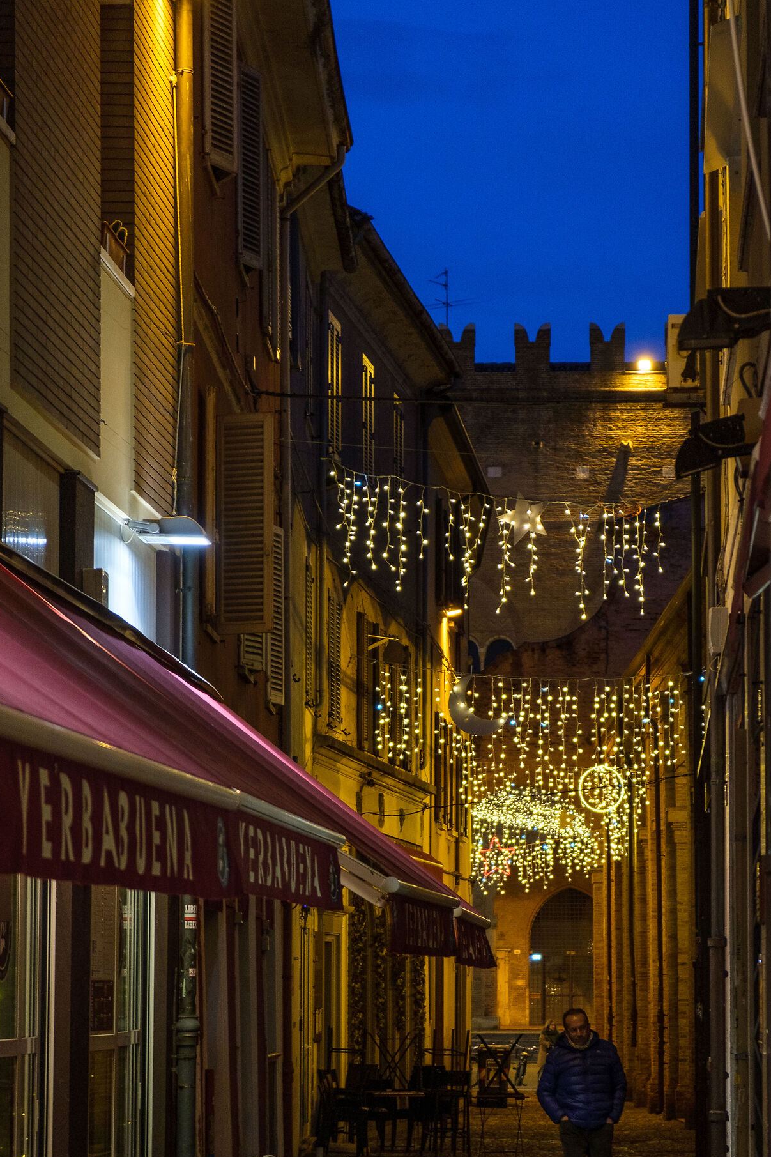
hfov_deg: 12.4
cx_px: 507
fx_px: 3534
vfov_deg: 18.6
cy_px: 735
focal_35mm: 110
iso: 500
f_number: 4
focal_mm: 55
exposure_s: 1/30
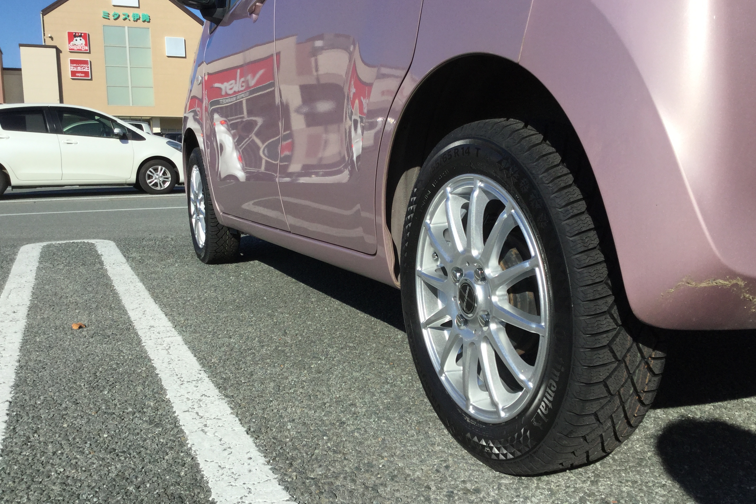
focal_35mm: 33
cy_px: 259
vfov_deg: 40.0
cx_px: 380
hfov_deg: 57.2
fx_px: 693
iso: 25
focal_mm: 3.3
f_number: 2.4
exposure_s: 1/2037
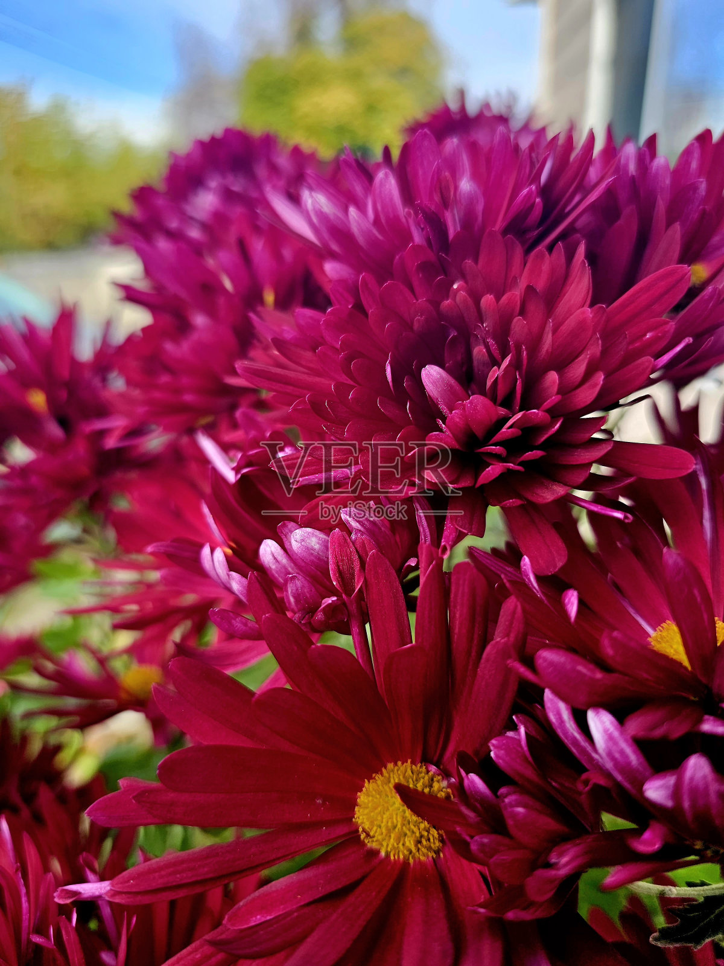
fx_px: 641
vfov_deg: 73.9
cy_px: 483
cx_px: 362
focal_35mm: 23
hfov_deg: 58.9
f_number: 1.7
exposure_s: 1/182
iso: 20
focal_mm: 6.3
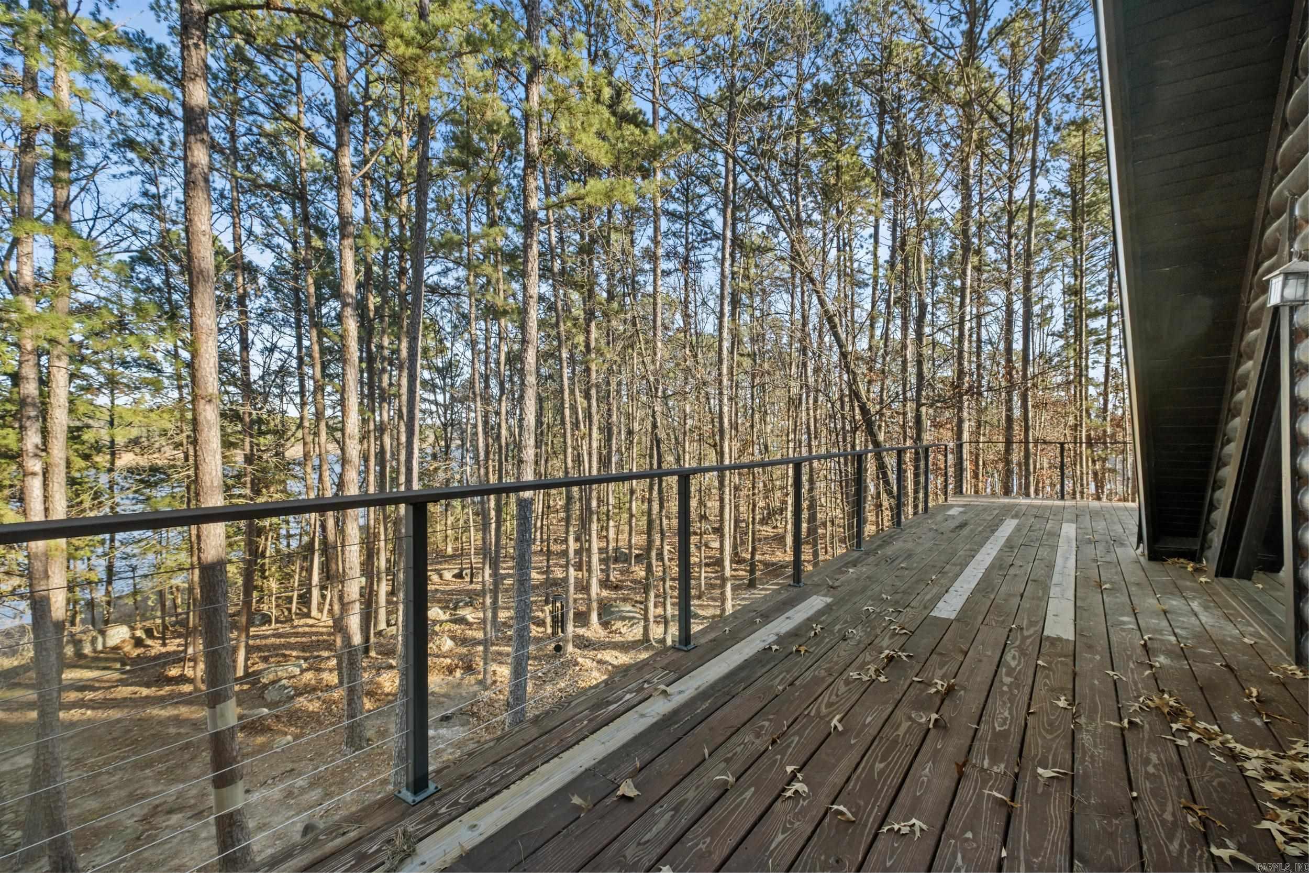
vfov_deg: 77.3
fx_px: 545
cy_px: 436
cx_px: 654
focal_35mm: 15
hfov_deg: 100.4
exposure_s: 1/6
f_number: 8
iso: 200
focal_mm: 10
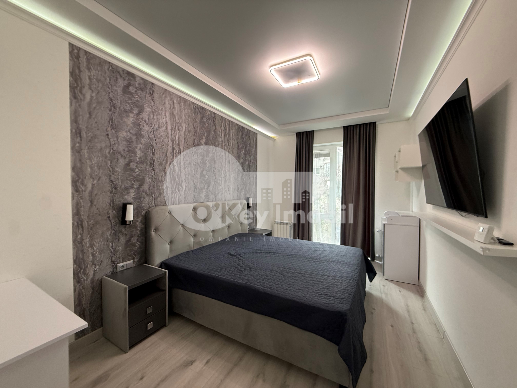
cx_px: 258
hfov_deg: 102.1
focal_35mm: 14
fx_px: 209
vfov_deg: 85.7
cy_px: 194
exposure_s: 1/100
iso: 160
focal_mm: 2.22
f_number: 2.2
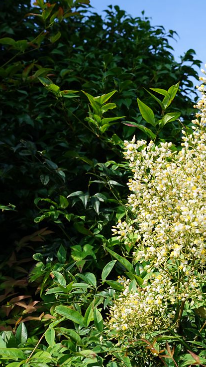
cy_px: 186
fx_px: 563
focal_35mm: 58
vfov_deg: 36.0
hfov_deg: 19.2
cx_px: 266
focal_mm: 33
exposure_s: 1/100
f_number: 9
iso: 100
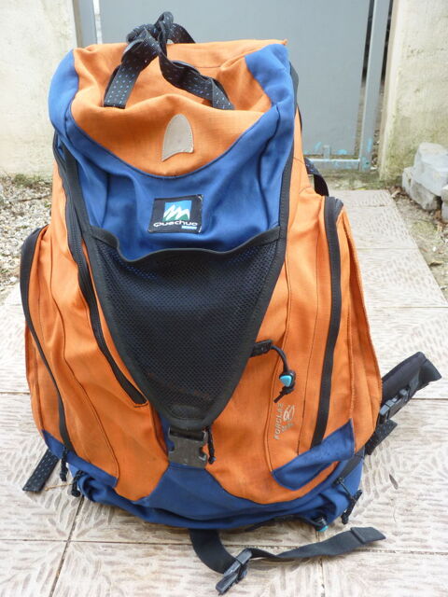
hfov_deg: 38.7
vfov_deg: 50.1
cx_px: 224
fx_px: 638
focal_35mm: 37
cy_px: 298
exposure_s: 1/30
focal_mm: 6.6
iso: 160
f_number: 3
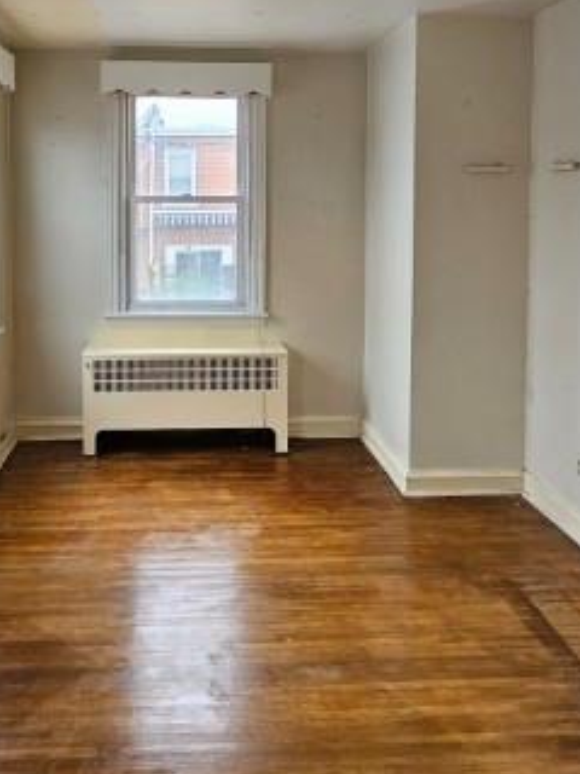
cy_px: 239
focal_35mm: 26
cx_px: 210
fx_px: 581
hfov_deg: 52.4
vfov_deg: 65.0
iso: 160
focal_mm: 2.2
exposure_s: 1/70.8
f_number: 2.2
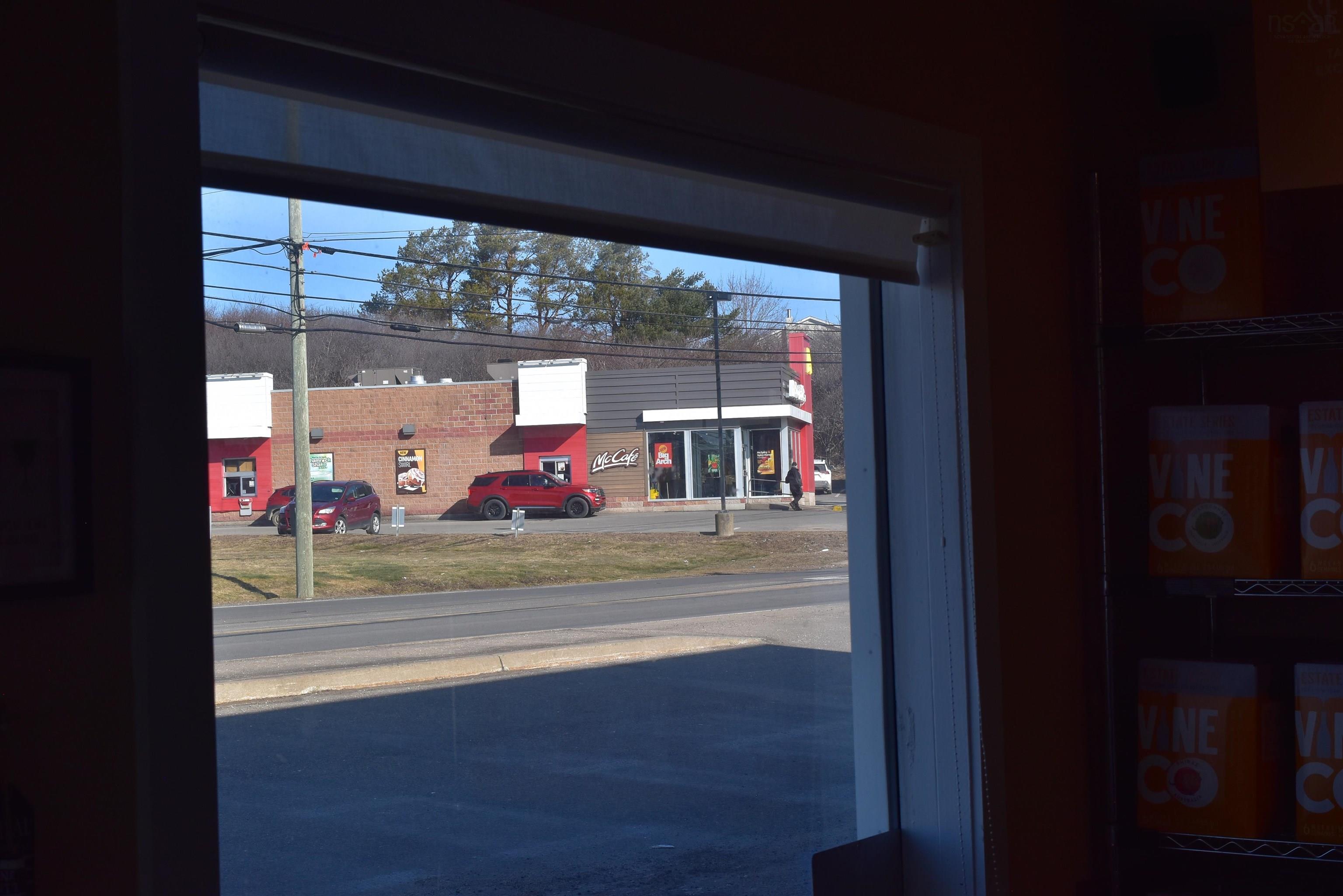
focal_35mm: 57
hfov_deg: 35.0
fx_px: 2127
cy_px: 448
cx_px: 672
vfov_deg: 23.8
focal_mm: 38
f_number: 11
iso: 360
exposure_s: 1/500
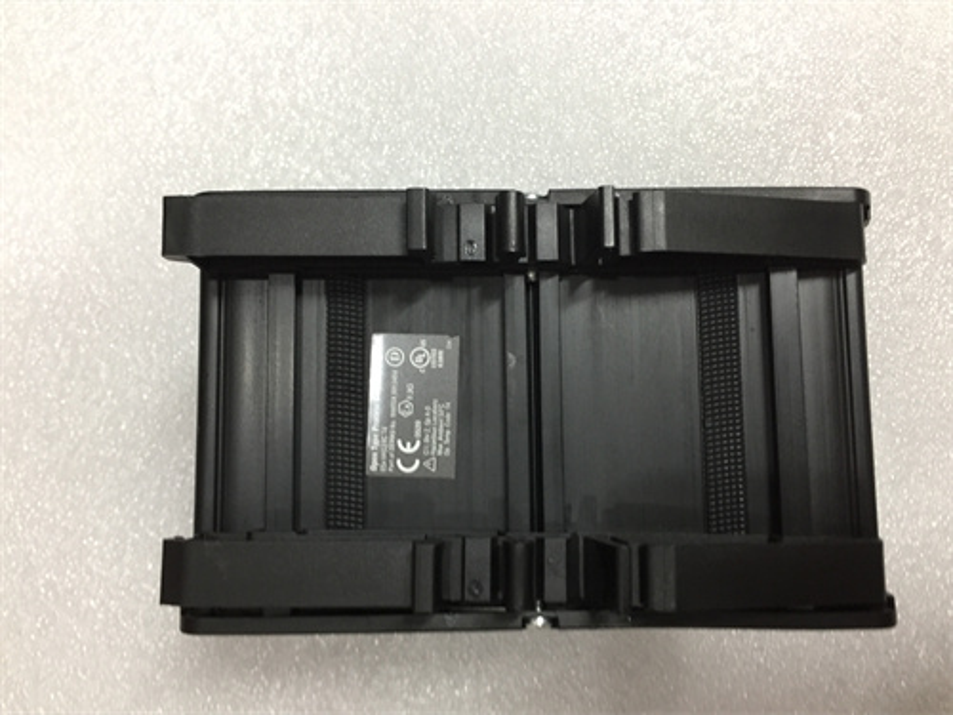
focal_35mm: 29
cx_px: 476
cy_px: 358
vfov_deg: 48.2
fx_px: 798
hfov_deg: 61.7
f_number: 2.2
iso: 160
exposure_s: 1/33
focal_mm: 4.15
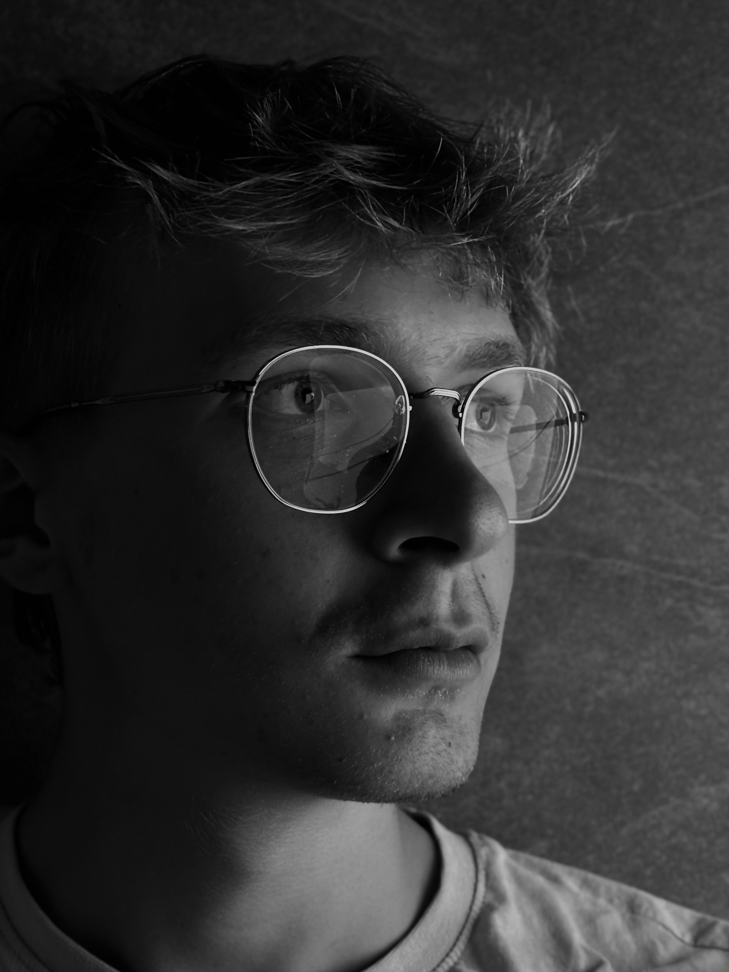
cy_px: 426
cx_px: 344
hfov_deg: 22.9
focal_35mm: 64
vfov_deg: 30.2
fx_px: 1797
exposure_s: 1/40
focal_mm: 5.96
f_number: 1.6
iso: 250
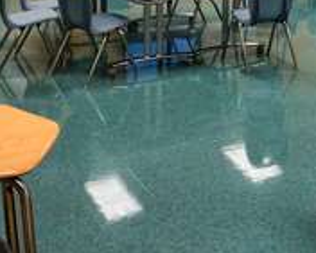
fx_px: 580
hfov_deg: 30.1
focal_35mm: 62
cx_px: 228
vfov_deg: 23.4
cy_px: -9
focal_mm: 4
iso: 32
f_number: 1.8
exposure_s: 1/30
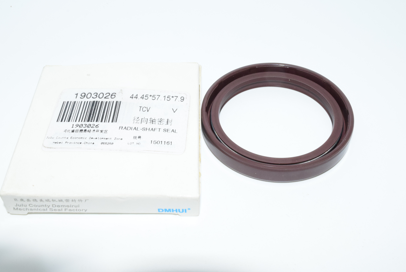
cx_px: 180
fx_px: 497
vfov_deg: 30.6
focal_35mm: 44
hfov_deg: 44.4
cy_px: 124
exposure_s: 1/60
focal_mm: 26
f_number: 25
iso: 1600
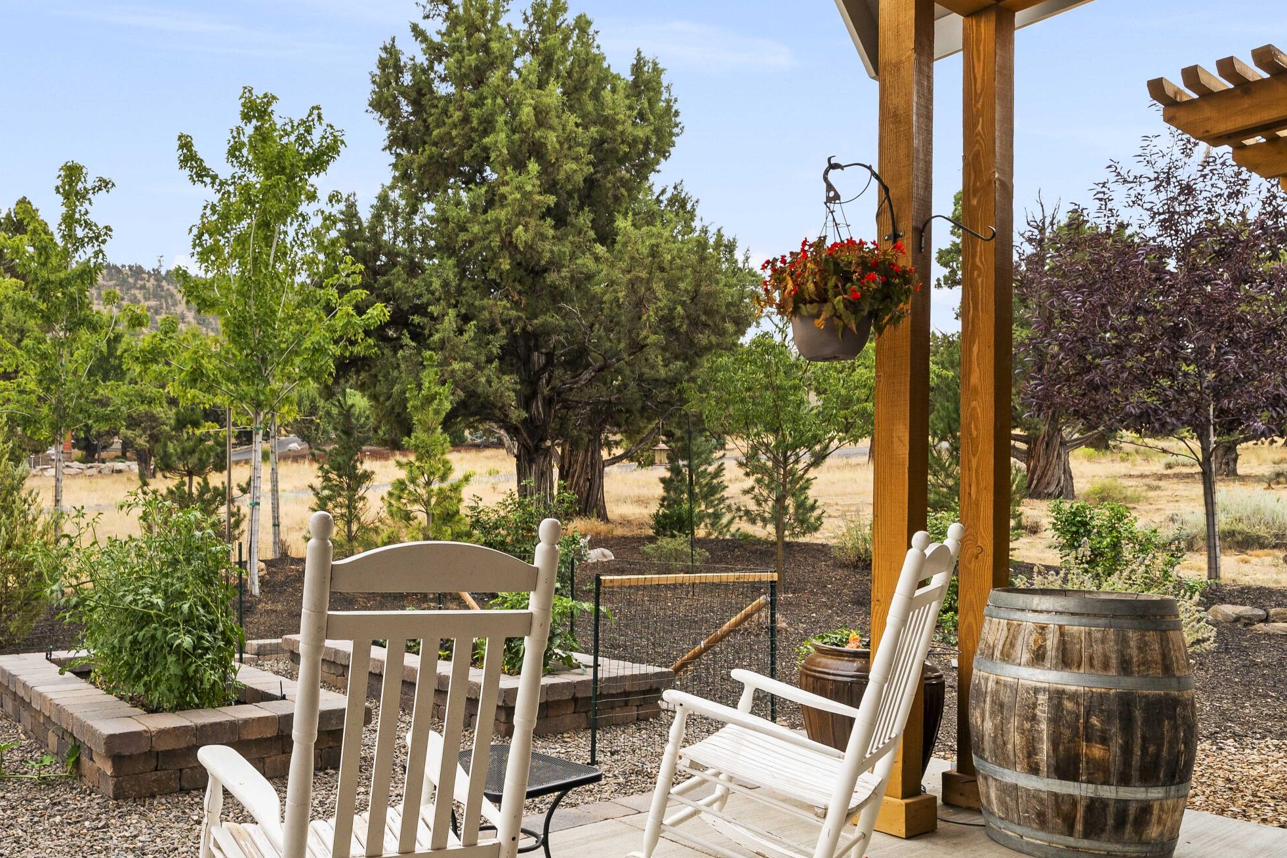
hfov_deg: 64.5
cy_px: 493
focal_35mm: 27
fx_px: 962
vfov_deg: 47.9
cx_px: 361
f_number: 7.1
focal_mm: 17.6
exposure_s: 1/125
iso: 250
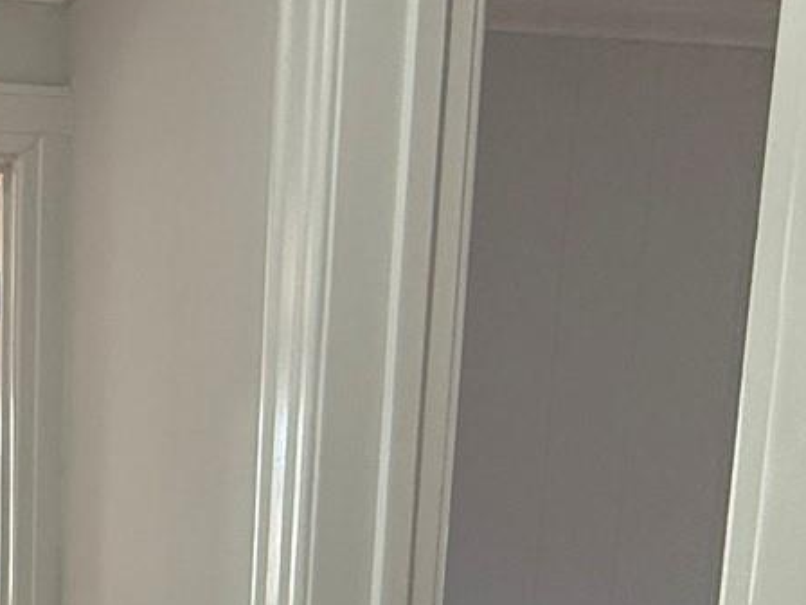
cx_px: 32
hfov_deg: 28.7
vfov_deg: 20.6
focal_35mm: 64
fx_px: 1490
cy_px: 816
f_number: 2.2
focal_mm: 2.22
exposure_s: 1/120
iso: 125
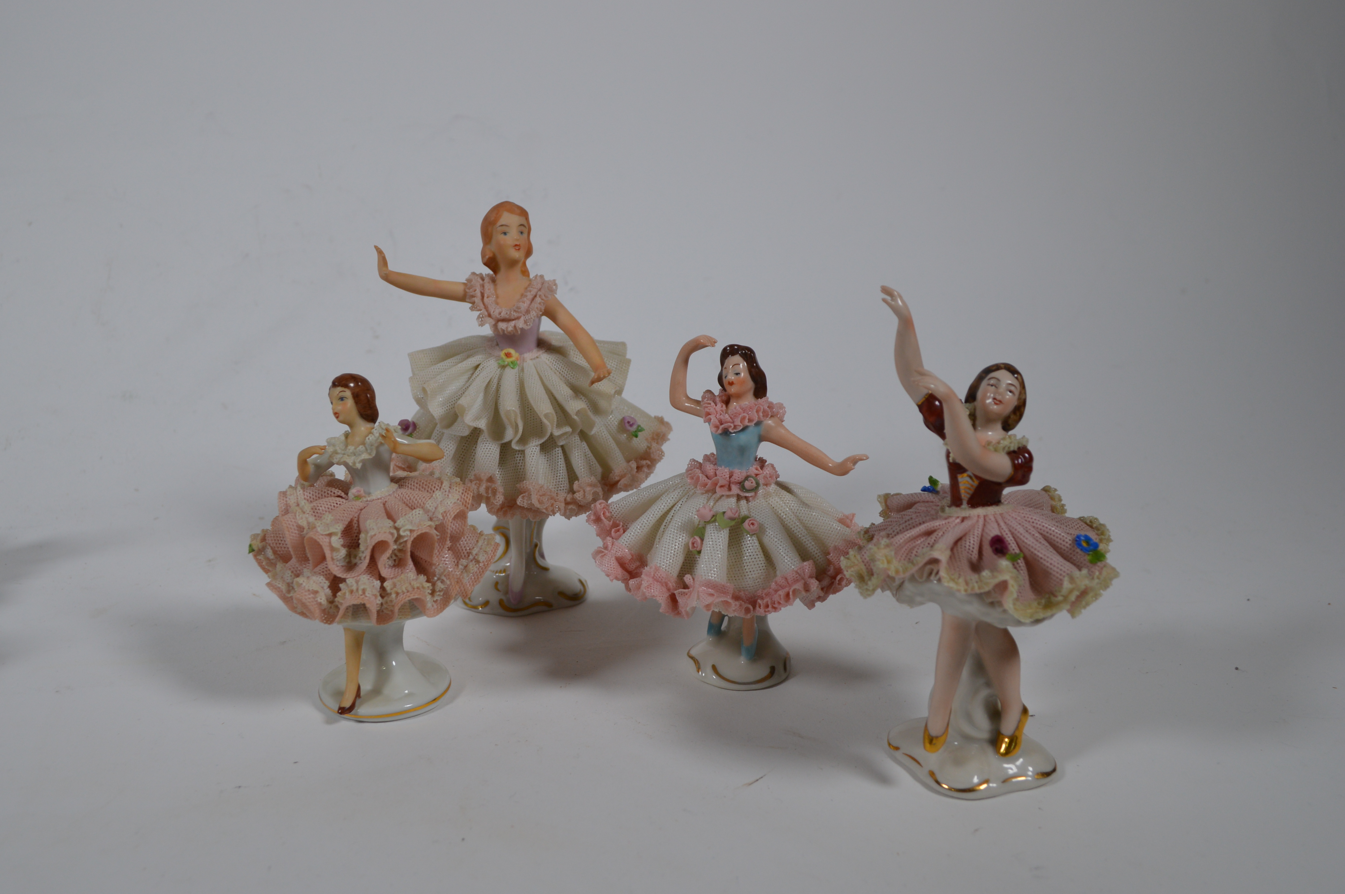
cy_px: 467
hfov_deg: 53.1
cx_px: 633
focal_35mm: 36
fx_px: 1344
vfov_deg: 36.8
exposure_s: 1/125
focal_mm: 22
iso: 200
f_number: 5.6
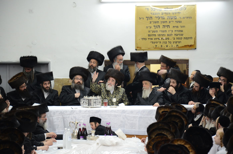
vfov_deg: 8.7
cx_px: 116
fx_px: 1017
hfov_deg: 13.1
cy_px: 77
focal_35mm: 158
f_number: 5.6
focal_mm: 105
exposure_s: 1/30
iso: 1250
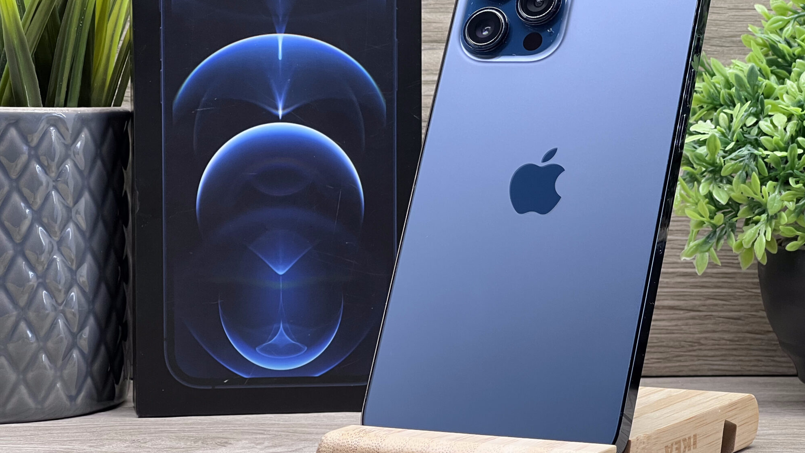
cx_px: 472
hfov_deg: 19.8
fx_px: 2306
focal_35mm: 108
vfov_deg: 11.2
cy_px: 242
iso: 125
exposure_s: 1/100
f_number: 2.8
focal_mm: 9
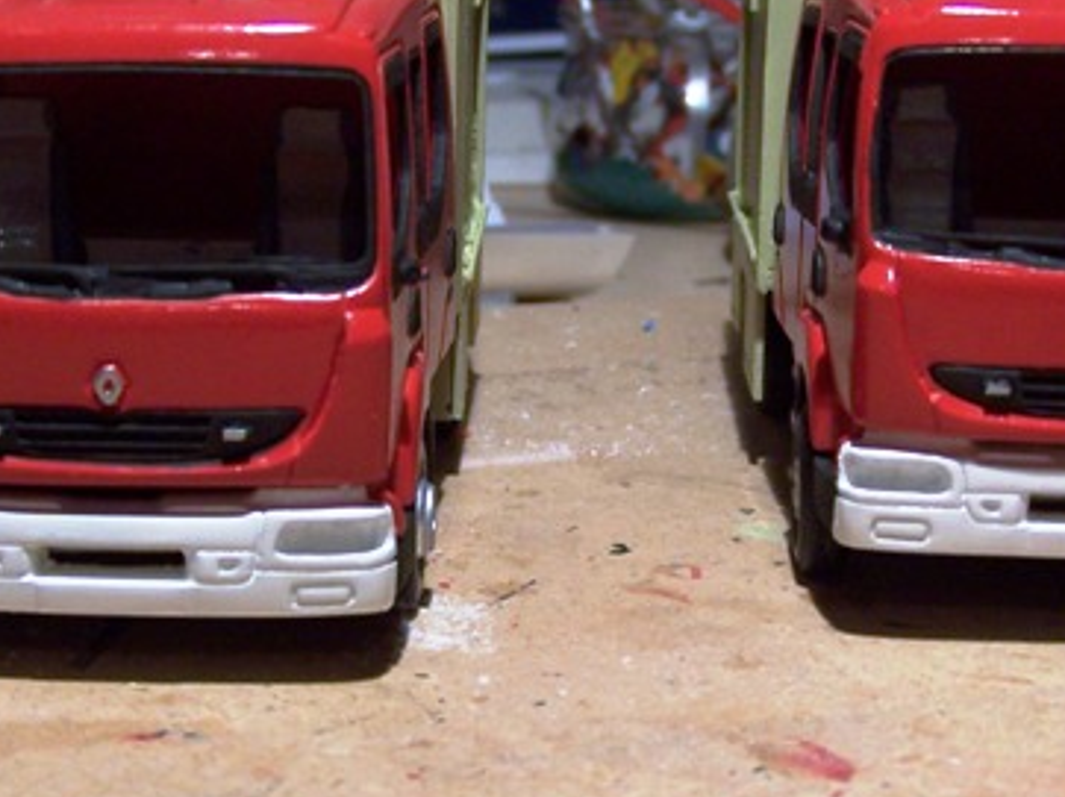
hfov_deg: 23.3
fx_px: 2583
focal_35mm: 84
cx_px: 627
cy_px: 403
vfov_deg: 17.5
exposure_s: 1/30
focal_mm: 6.3
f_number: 2.8
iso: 100
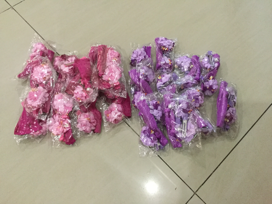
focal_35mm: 31
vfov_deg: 45.4
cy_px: 102
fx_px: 244
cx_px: 136
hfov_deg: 58.4
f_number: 2.4
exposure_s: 1/17
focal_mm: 3.3
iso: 320
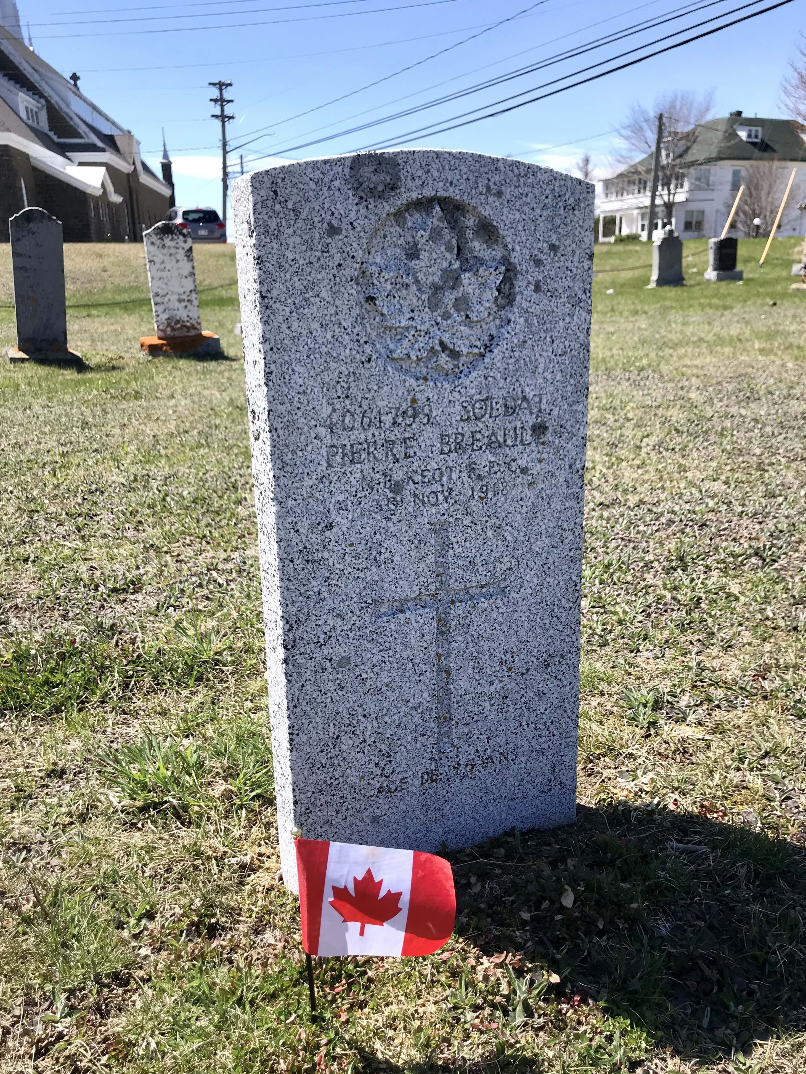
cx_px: 409
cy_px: 547
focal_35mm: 29
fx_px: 900
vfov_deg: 61.7
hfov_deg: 48.2
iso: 20
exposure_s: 1/1330
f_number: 1.8
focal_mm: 3.99
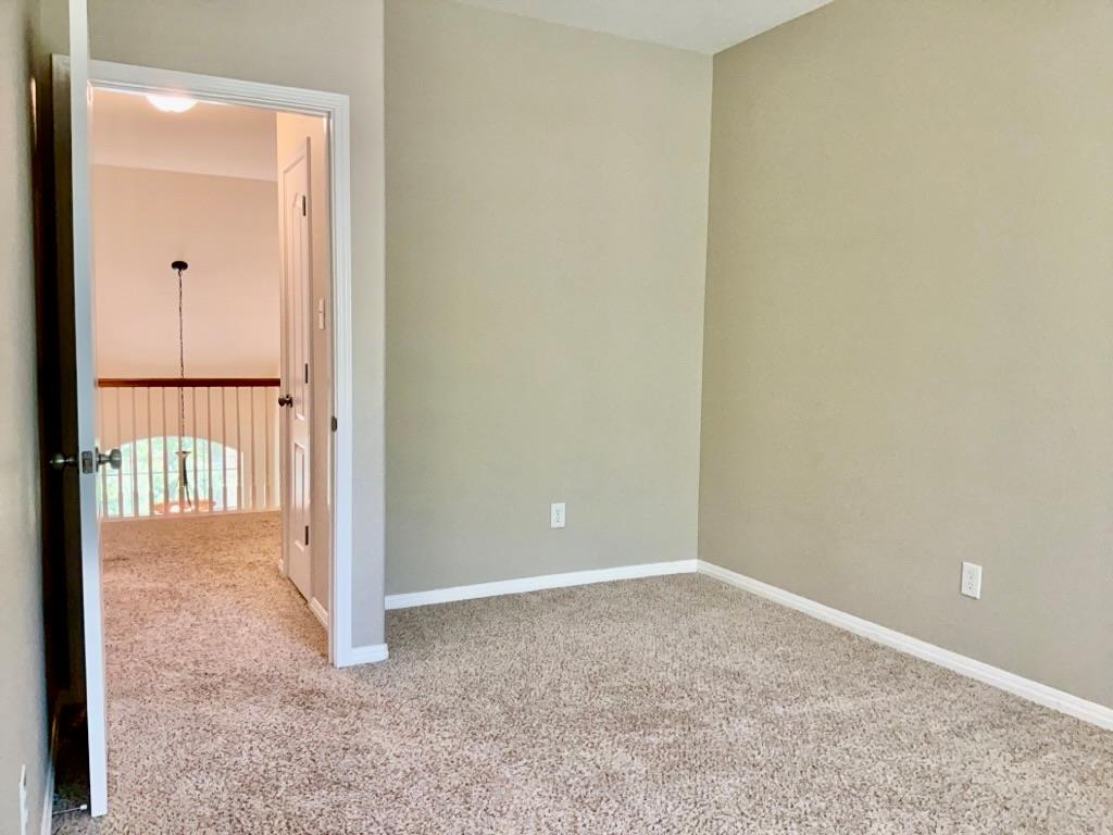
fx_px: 868
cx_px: 556
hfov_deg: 65.3
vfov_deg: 51.4
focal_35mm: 27
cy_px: 418
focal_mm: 3
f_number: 1.8
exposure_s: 1/60
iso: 125
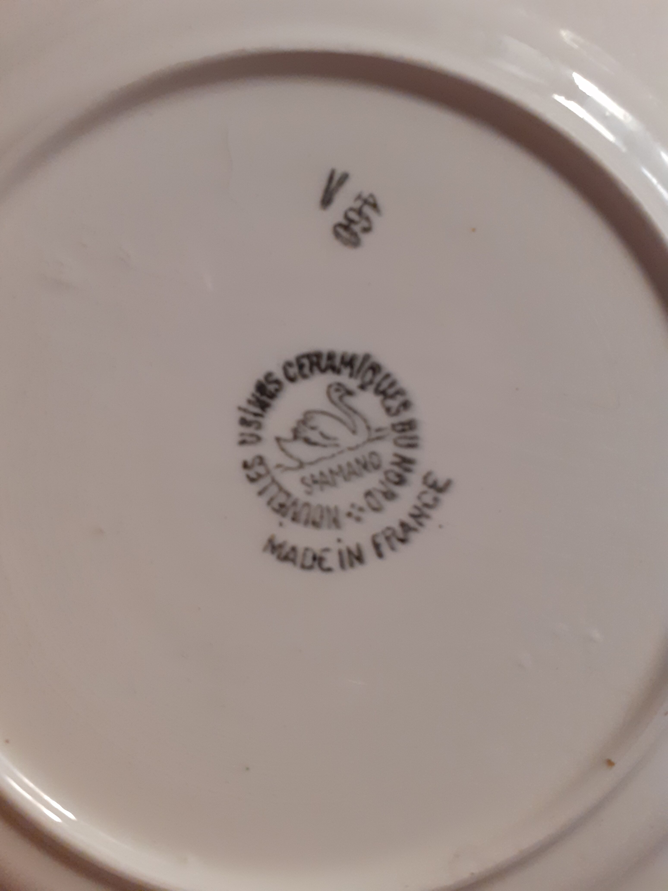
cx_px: 334
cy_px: 446
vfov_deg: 65.3
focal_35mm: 27
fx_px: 695
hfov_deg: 51.4
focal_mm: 3.6
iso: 200
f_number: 1.9
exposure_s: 1/25
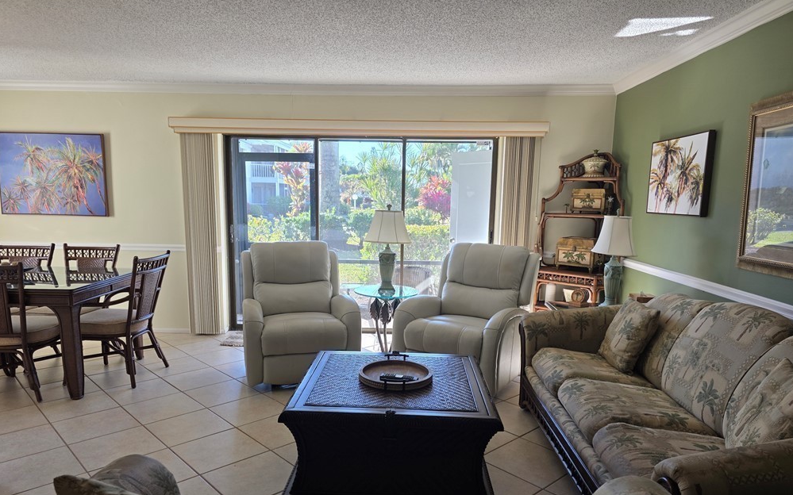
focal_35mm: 25
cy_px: 274
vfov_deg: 49.2
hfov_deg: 72.6
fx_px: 540
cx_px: 391
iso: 64
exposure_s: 1/180
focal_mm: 6.3
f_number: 1.7
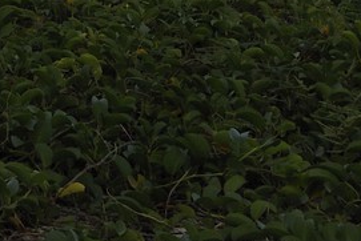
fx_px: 2247
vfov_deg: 5.9
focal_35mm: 224
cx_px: -630
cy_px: -361
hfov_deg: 8.1
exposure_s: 1/160
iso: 200
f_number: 11
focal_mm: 38
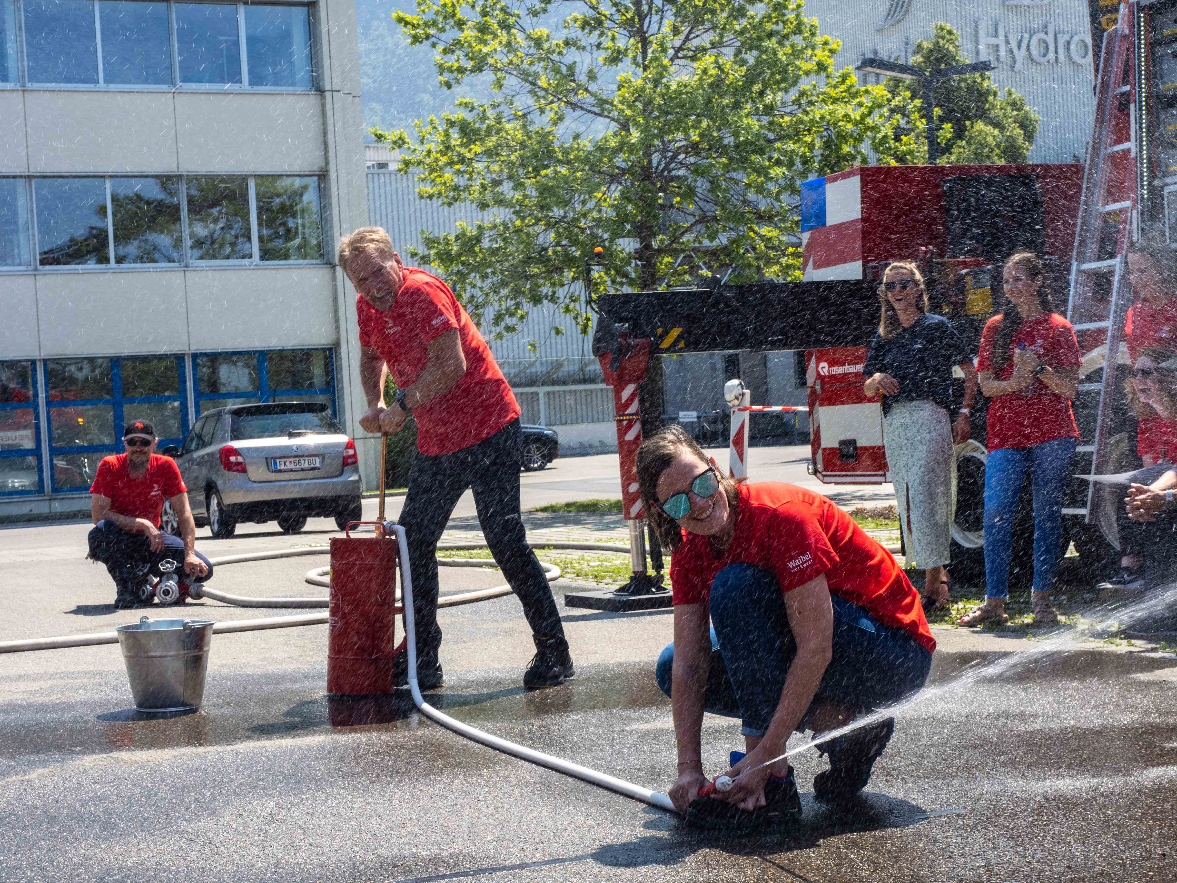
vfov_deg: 25.2
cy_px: 442
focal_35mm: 58
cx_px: 588
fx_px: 1972
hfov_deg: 33.2
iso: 200
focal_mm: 29
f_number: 10
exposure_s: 1/320
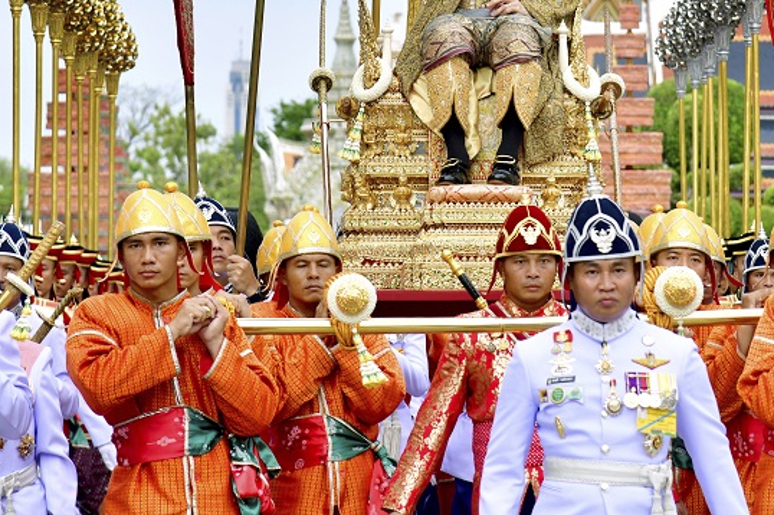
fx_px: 4791
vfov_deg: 6.1
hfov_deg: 9.2
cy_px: 83
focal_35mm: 223
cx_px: 483
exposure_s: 1/160
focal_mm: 120
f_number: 6.3
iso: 640
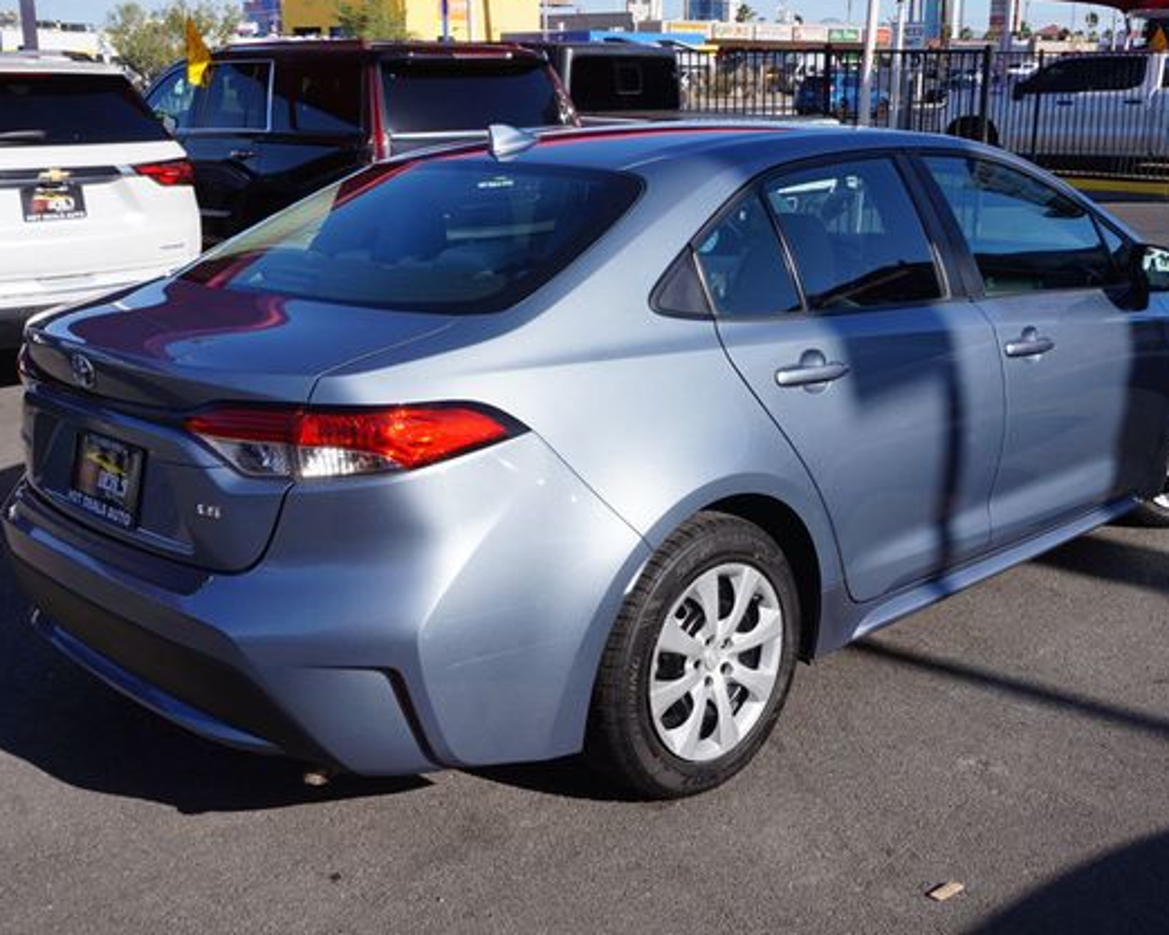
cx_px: 626
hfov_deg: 47.9
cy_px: 462
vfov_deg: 39.2
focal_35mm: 38
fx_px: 1315
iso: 100
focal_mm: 22
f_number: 13
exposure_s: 1/125
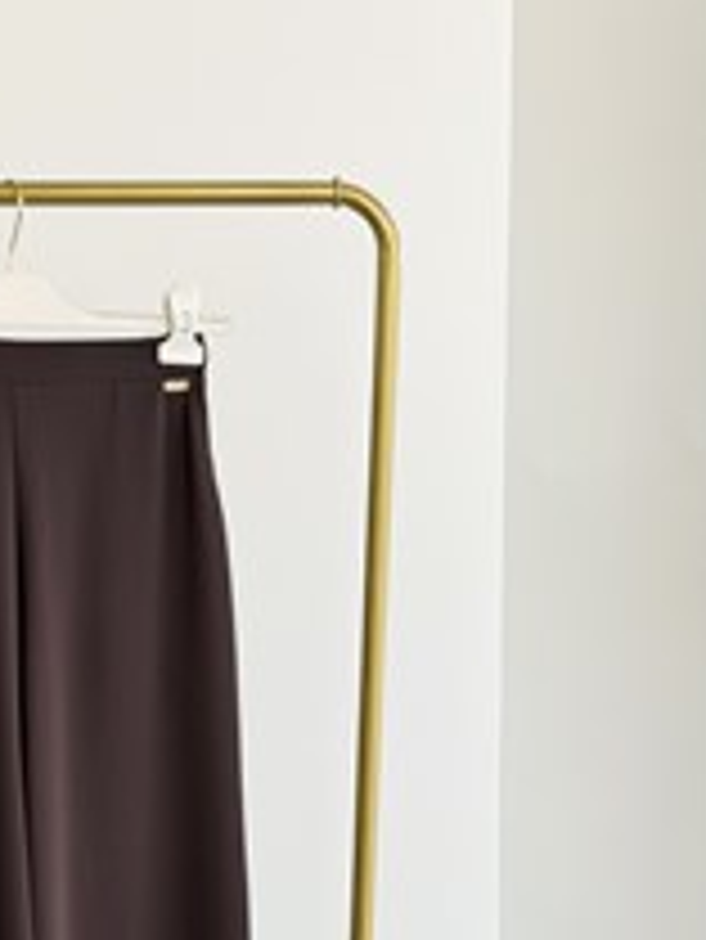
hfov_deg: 15.3
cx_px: 27
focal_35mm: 95
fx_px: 2581
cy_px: 875
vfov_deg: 20.2
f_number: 1.78
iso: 64
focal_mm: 6.76
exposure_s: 1/186
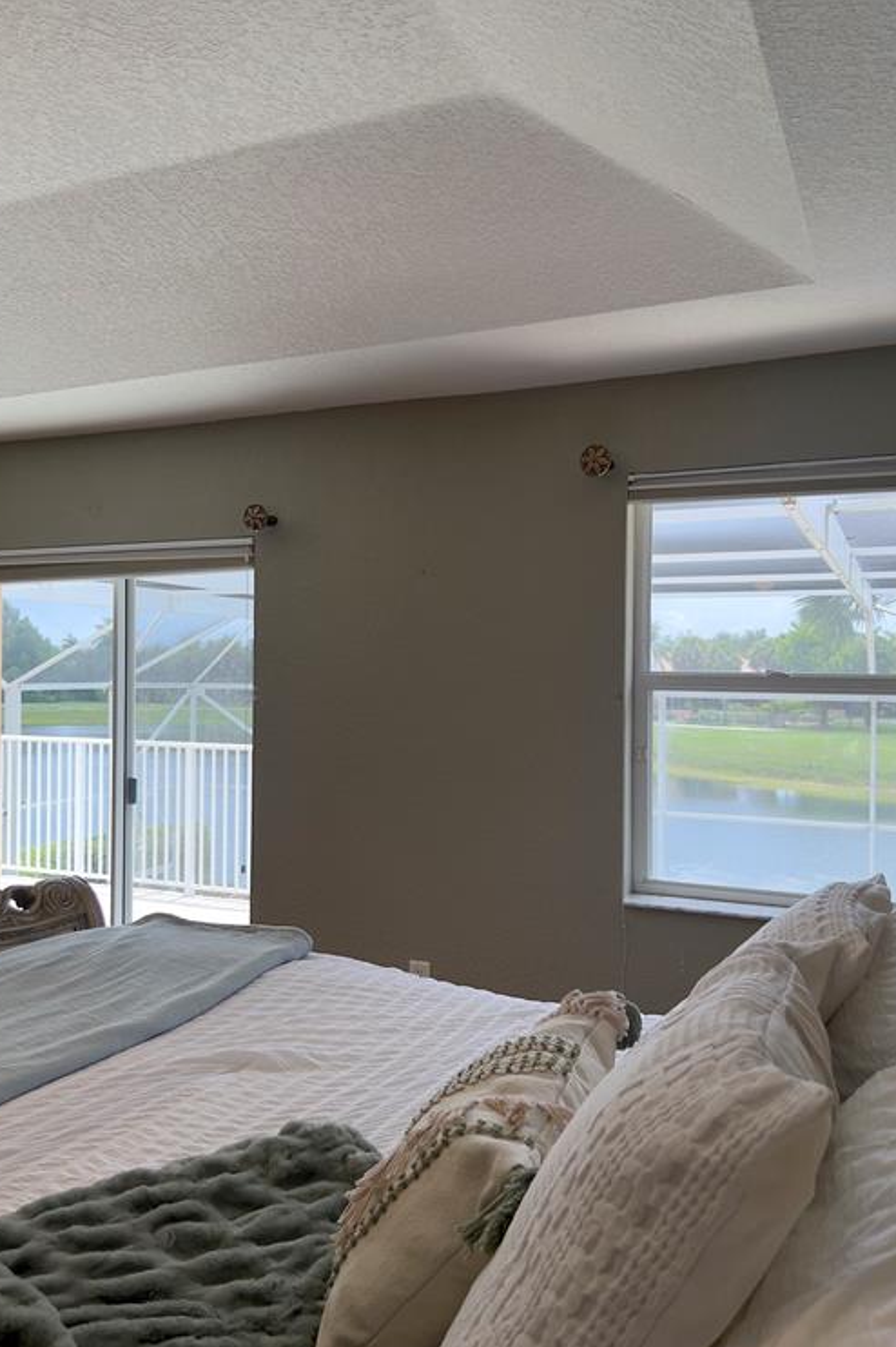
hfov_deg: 46.4
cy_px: 666
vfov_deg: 65.5
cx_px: 437
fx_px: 1046
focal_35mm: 28
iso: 50
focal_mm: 5.7
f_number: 1.5
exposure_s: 1/353
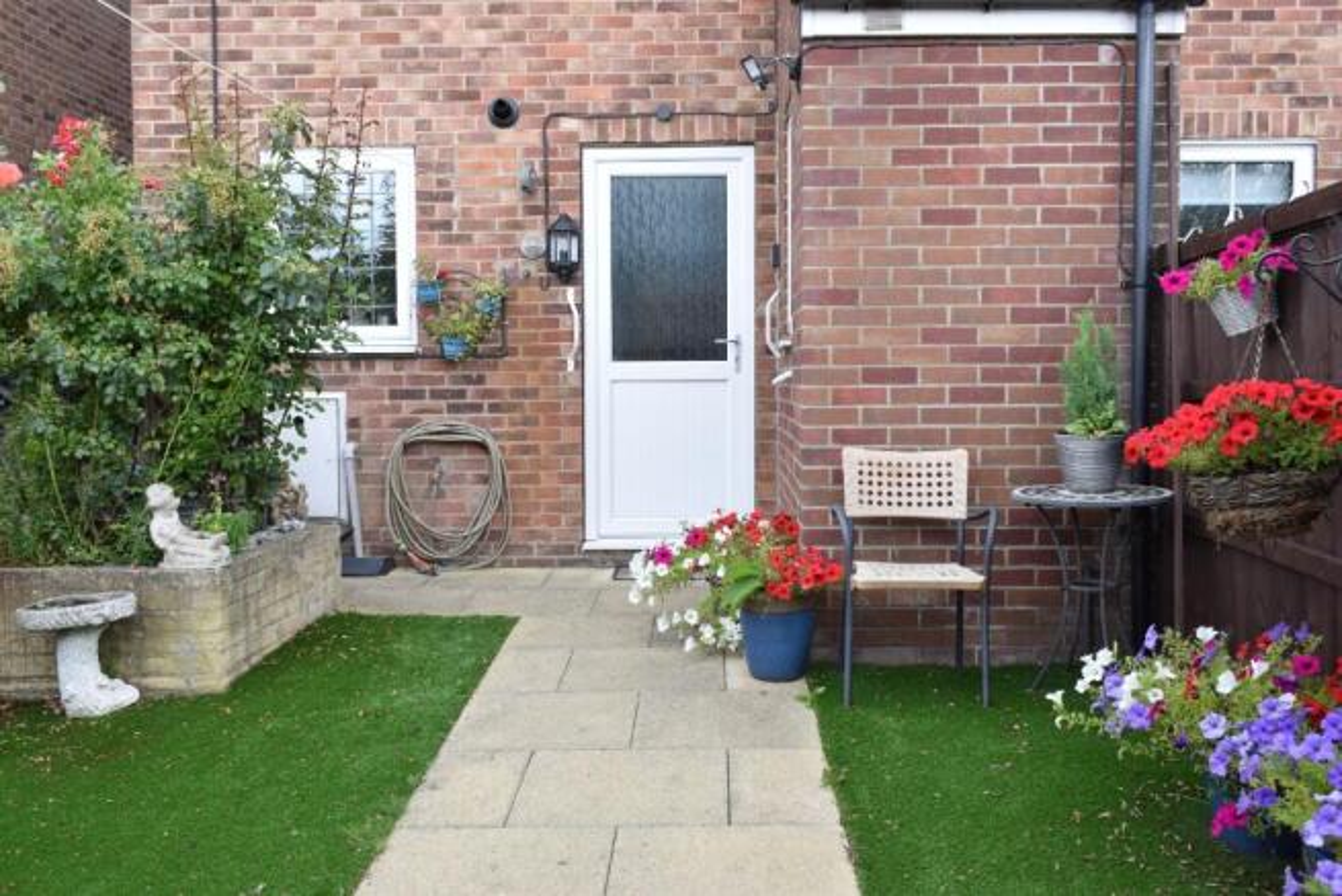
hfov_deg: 55.1
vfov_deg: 38.4
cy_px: 448
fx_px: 1286
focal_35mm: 34
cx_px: 671
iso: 800
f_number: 9
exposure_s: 1/125
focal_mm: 23
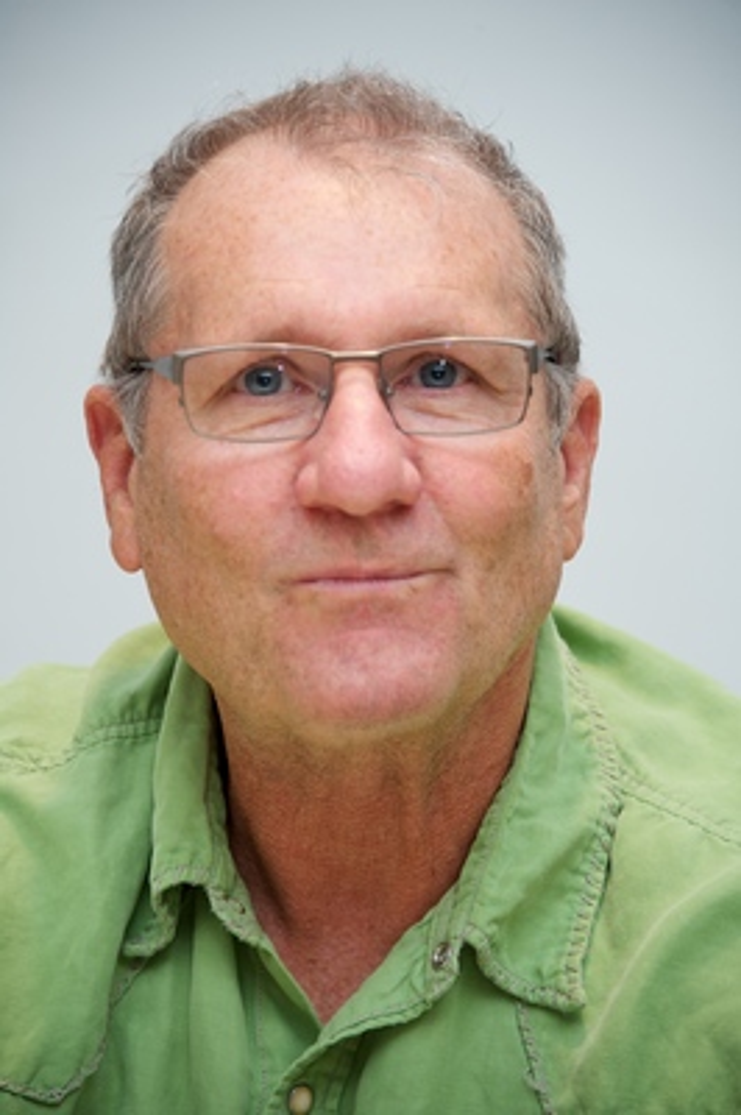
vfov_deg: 9.0
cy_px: 558
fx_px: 7113
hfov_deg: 6.0
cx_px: 370
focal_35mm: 230
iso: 500
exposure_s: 1/60
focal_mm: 230
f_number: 5.6
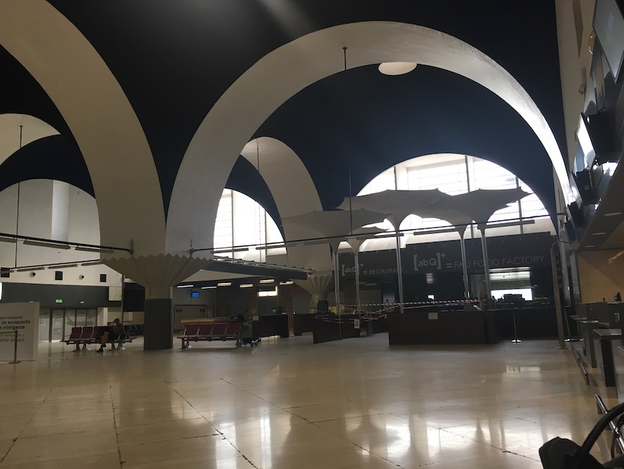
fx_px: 523
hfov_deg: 61.6
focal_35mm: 29
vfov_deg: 48.2
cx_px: 312
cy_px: 234
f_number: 2.2
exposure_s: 1/33
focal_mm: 4.15
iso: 32
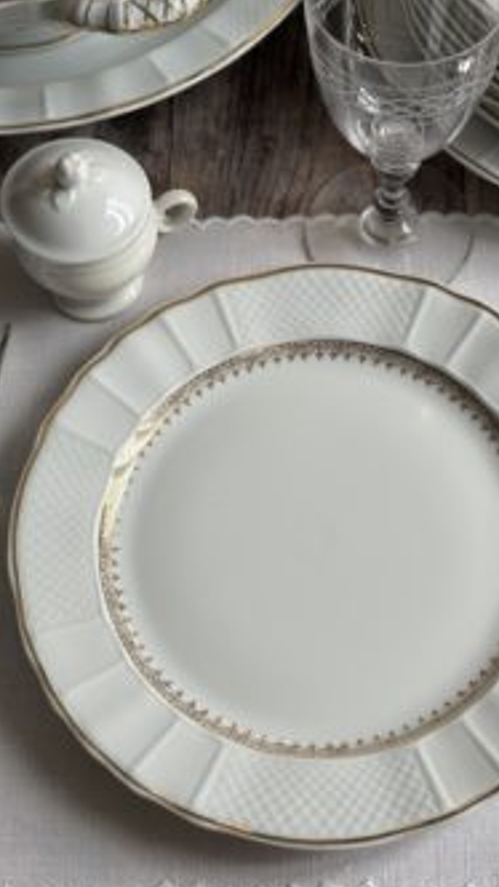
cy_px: 406
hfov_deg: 19.1
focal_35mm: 63
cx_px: 310
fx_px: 1480
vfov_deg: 33.3
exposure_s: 1/91
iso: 125
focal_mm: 6.86
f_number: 1.78
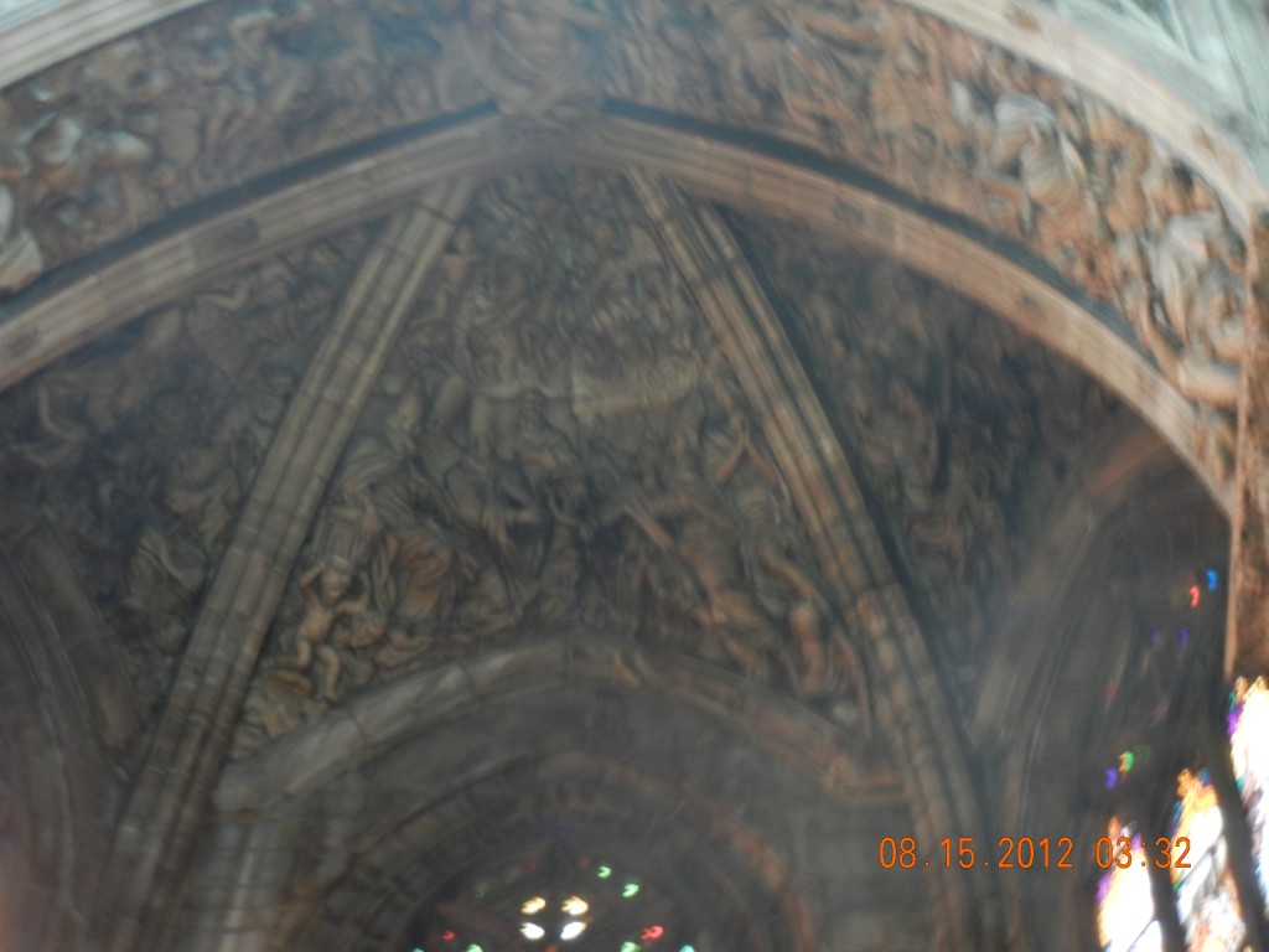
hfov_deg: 22.0
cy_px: 476
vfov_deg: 16.6
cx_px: 634
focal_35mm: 89
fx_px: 3263
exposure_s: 1
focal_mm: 16
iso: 400
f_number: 4.4
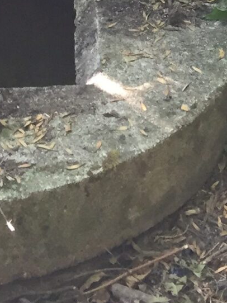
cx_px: 155
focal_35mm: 137
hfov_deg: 10.8
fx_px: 1199
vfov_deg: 12.3
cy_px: -353
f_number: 2.2
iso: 40
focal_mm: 4.15
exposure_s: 1/30
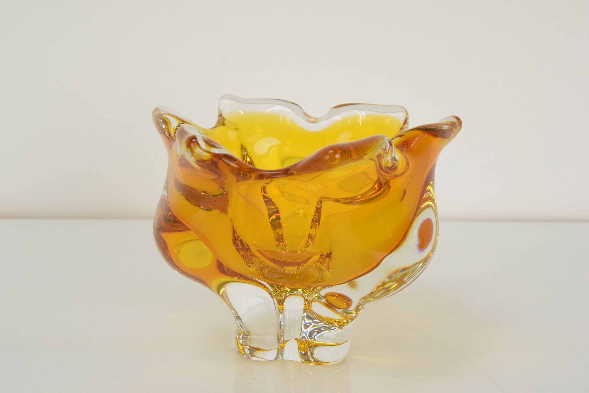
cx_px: 294
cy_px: 196
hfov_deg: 35.0
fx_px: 933
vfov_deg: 23.8
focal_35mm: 57
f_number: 9
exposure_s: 1/320
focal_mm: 38
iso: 1600
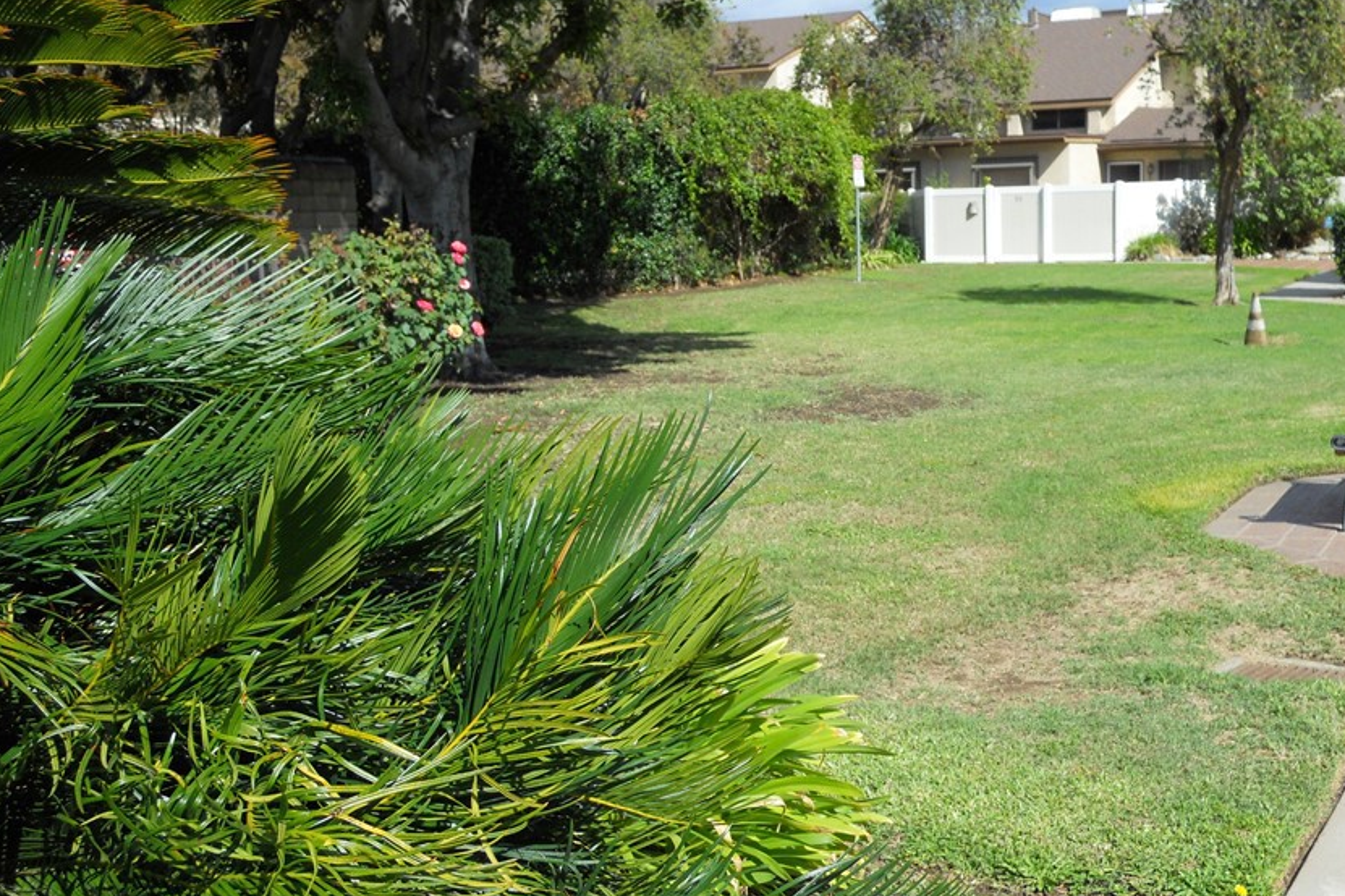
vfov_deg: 32.6
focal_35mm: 41
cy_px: 435
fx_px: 1532
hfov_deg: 47.2
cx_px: 793
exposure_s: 1/800
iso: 80
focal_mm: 5.7
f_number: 2.8
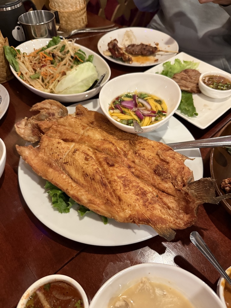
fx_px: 214
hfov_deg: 56.8
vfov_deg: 71.6
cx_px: 116
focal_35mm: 24
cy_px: 154
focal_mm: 6.76
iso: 640
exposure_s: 1/60
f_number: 1.78
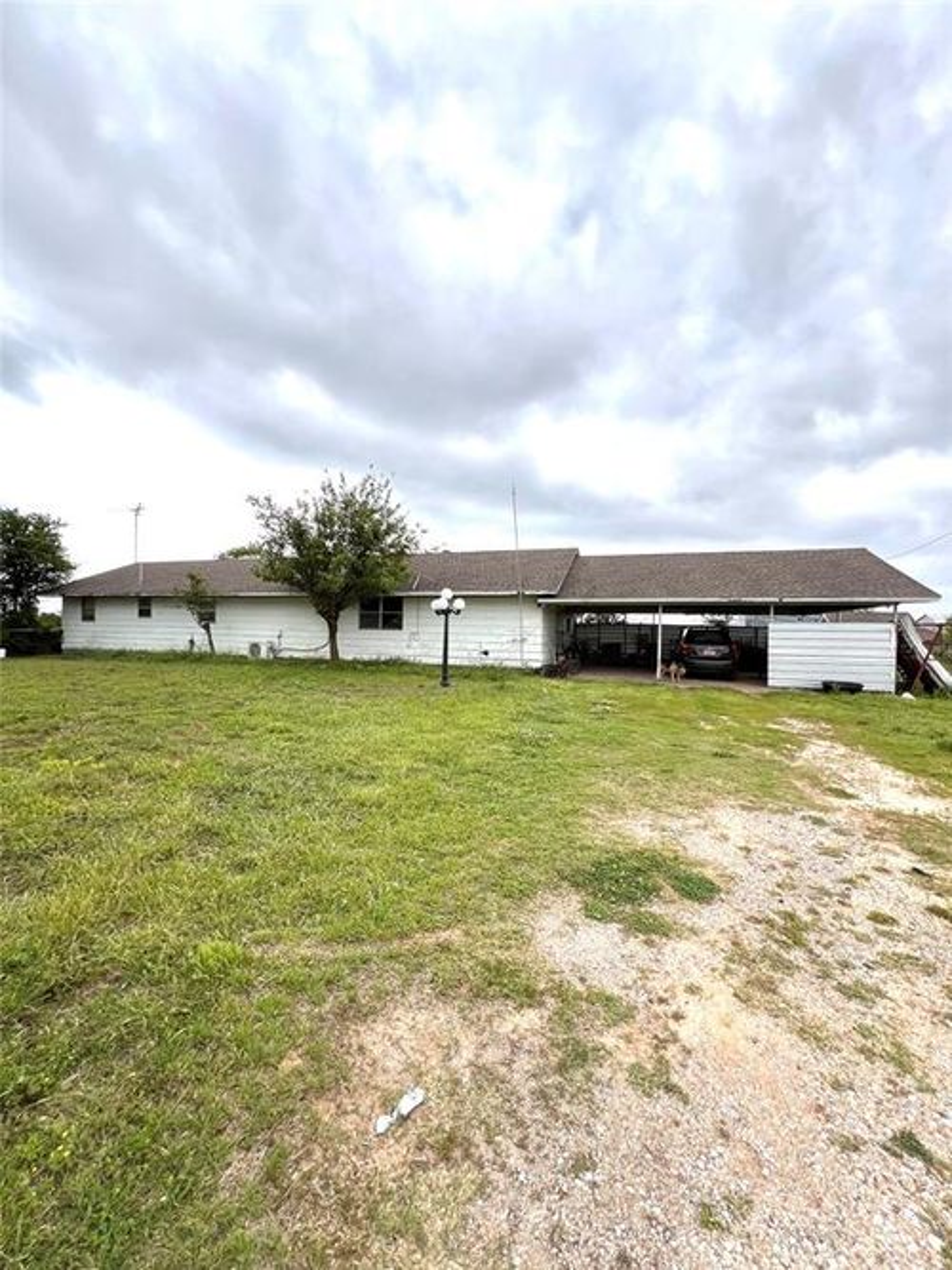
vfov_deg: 106.2
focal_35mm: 13
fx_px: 477
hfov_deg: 89.9
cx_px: 476
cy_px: 635
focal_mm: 1.57
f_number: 1.8
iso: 32
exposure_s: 1/867
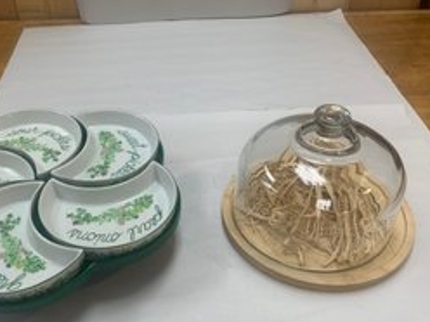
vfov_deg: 39.4
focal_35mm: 36
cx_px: 179
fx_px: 447
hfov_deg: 51.1
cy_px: 202
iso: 80
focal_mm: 4.25
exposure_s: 1/120
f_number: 1.8
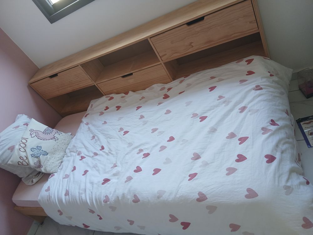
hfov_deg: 67.3
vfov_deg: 53.1
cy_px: 118
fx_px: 235
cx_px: 156
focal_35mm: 26
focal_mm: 3.98
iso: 80
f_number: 1.8
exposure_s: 1/50
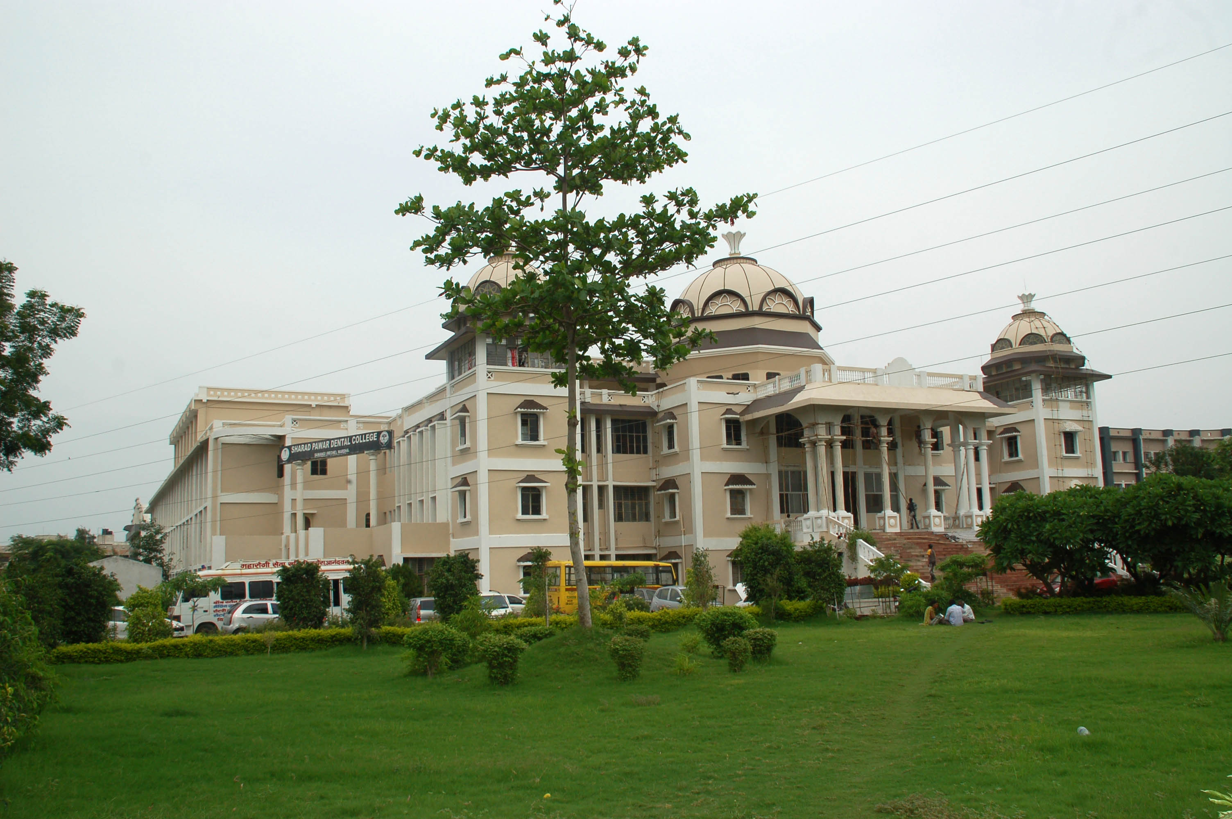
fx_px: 1128
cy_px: 410
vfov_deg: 39.9
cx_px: 616
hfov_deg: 57.3
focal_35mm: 33
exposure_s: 1/320
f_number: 9
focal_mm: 22
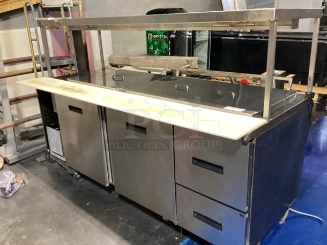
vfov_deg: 45.5
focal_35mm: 31
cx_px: 164
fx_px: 293
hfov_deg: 58.3
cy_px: 122
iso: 400
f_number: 2.4
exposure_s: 1/40
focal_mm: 3.3
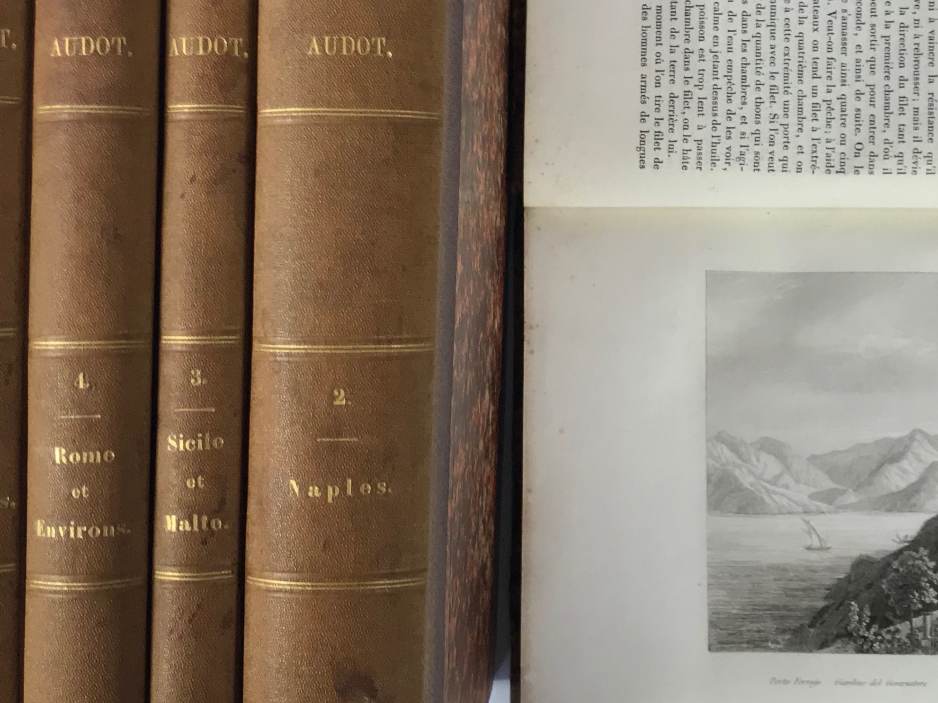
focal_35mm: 57
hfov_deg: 33.5
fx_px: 1544
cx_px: 616
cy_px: 243
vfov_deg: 25.5
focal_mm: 3.99
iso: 40
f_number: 1.8
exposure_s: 1/100
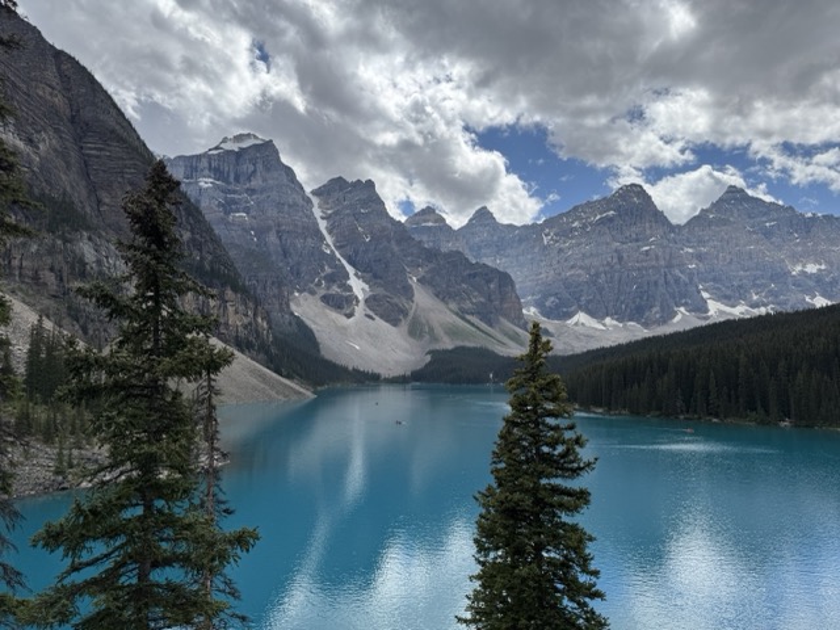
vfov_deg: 56.8
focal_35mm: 24
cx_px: 420
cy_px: 315
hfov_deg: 71.6
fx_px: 582
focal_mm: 6.76
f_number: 1.78
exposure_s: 1/6410
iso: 80
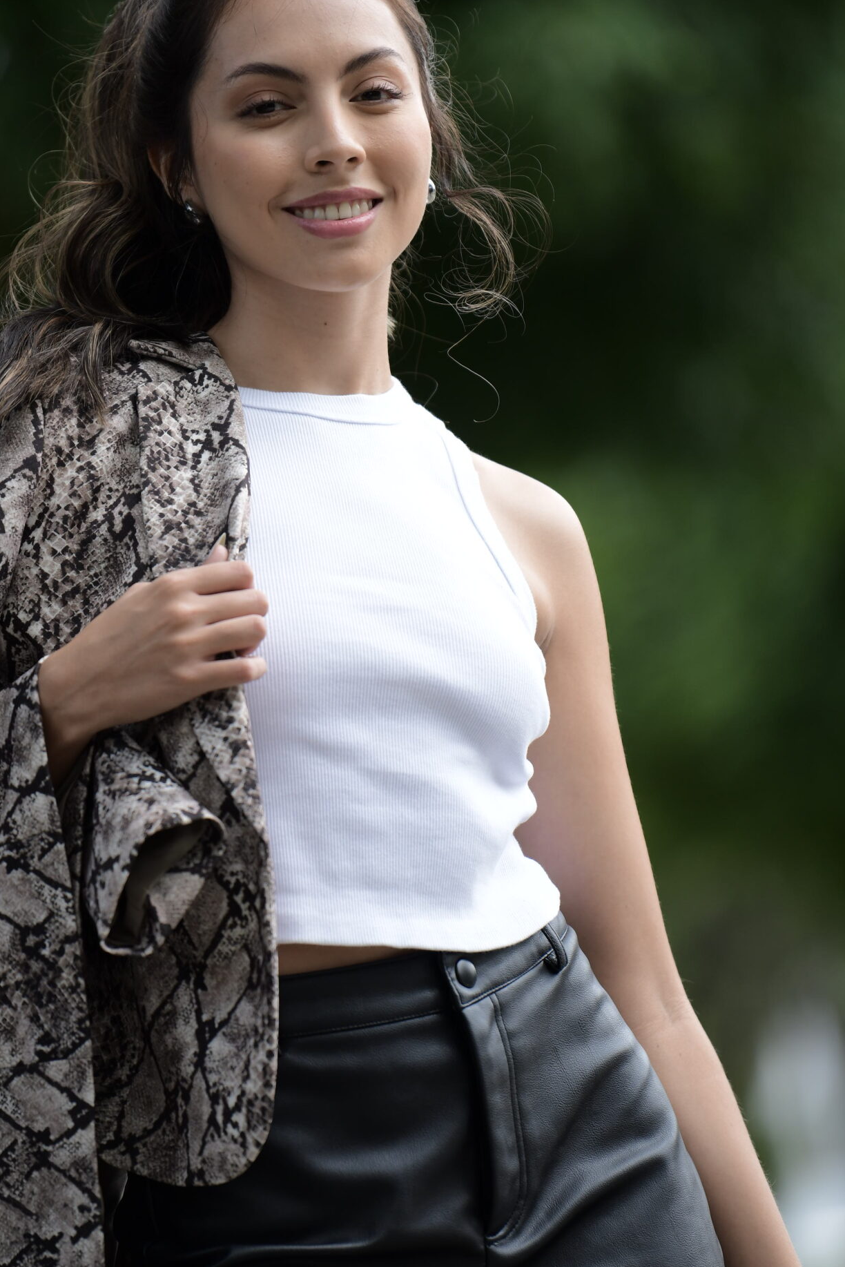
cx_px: 290
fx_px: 9819
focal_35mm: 279
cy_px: 612
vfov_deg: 7.4
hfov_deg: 4.9
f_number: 2.8
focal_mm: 200
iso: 400
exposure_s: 1/1250
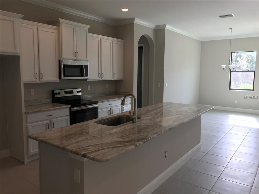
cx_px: 130
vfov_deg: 49.7
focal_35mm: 28
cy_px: 97
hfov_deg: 63.4
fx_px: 209
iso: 32
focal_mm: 3.99
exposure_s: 1/60
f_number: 1.8
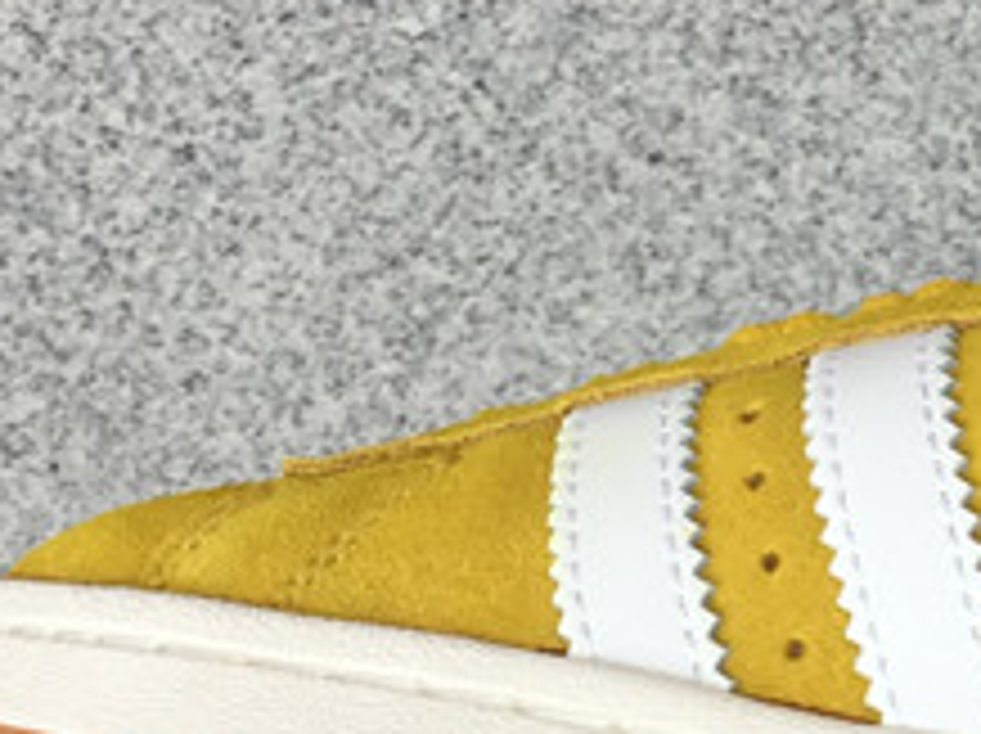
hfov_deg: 14.8
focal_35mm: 128
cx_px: 1228
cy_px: 484
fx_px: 3623
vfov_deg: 11.5
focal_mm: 3.3
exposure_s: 1/100
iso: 25
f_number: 2.4
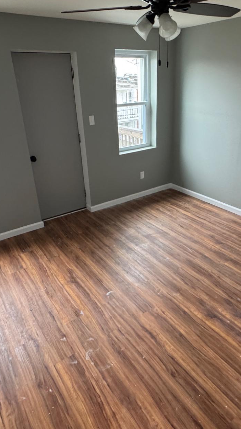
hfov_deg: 45.9
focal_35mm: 25
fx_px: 284
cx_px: 138
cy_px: 204
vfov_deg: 74.0
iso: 320
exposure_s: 1/120
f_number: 2.2
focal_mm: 2.22
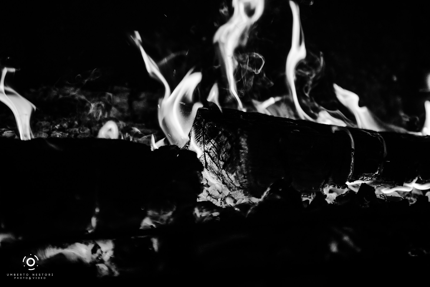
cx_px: 215
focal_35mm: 70
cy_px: 144
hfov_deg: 28.8
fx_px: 836
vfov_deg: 19.5
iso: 640
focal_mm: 70
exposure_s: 1/250
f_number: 2.8
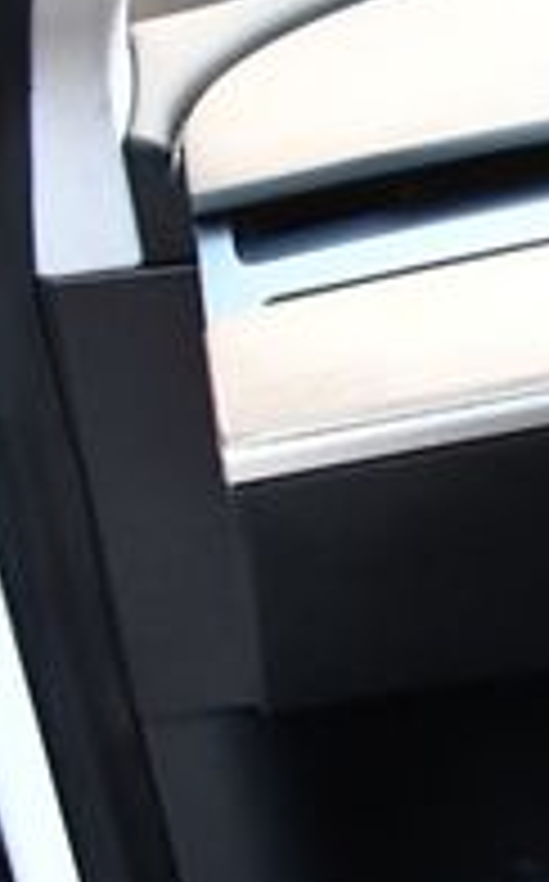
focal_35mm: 100
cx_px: 1359
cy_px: 576
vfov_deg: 20.8
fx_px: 2401
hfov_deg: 10.9
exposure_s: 1/80
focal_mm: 20
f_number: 3.5
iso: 3200
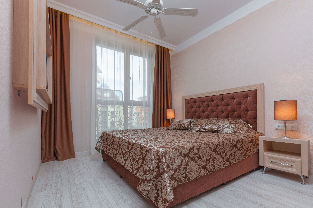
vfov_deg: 77.2
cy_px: 104
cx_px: 156
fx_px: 130
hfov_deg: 100.5
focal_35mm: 15
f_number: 11
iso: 200
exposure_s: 1/10
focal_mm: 10
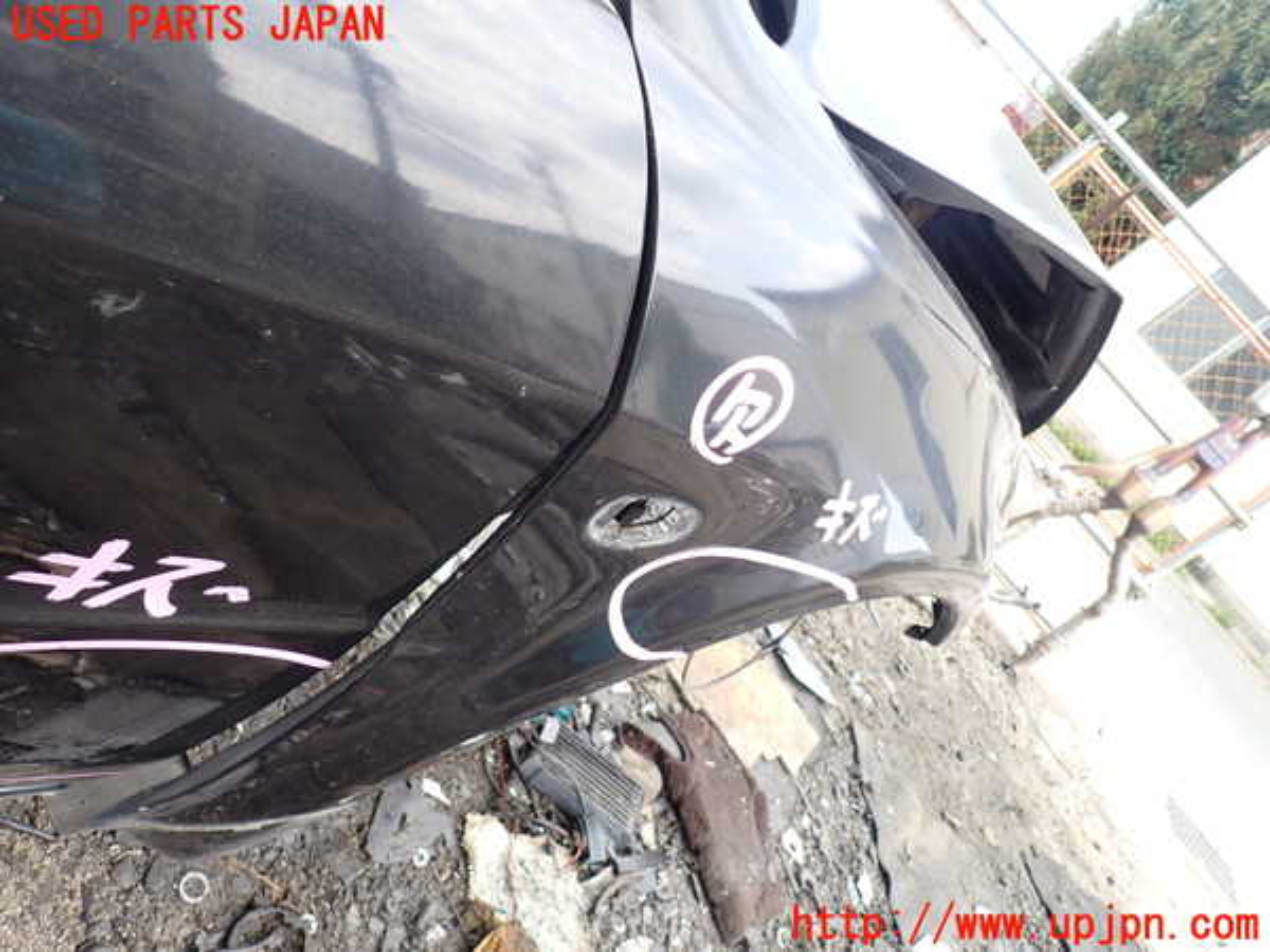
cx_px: 635
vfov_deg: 54.9
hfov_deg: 69.4
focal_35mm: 25
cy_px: 476
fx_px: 917
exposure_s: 1/160
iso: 100
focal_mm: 4.5
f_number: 2.8
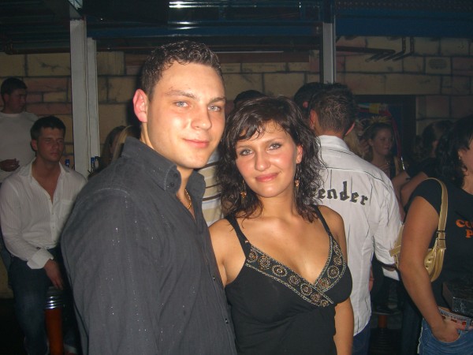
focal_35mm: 38
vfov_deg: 37.7
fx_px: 519
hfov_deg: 49.0
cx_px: 236
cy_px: 178
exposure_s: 1/60
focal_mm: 7.9
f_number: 2.8
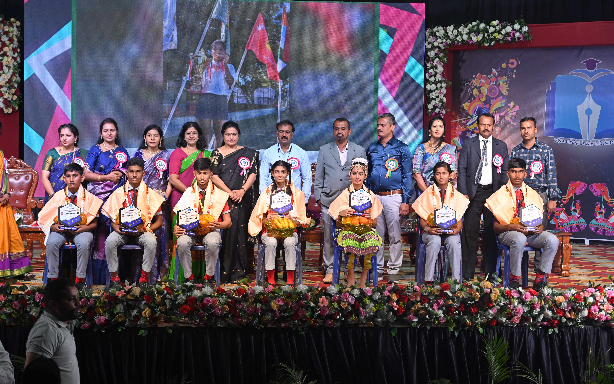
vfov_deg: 20.6
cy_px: 196
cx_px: 304
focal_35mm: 63
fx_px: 1054
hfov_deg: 32.5
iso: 640
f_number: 6.3
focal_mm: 61
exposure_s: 1/200
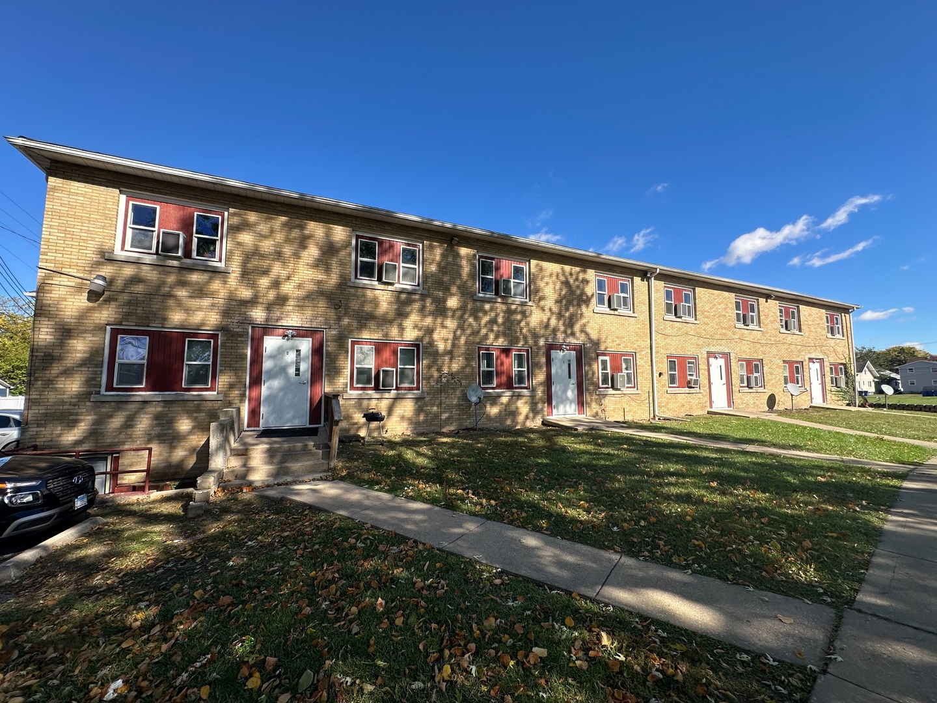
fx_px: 379
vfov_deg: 85.7
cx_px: 468
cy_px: 352
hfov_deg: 102.1
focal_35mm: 14
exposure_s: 1/1171
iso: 40
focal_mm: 2.22
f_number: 2.2
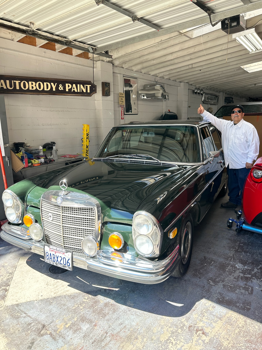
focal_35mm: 24
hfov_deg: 56.8
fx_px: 242
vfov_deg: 71.6
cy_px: 175
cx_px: 131
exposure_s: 1/594
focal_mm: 6.86
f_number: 1.78
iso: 80
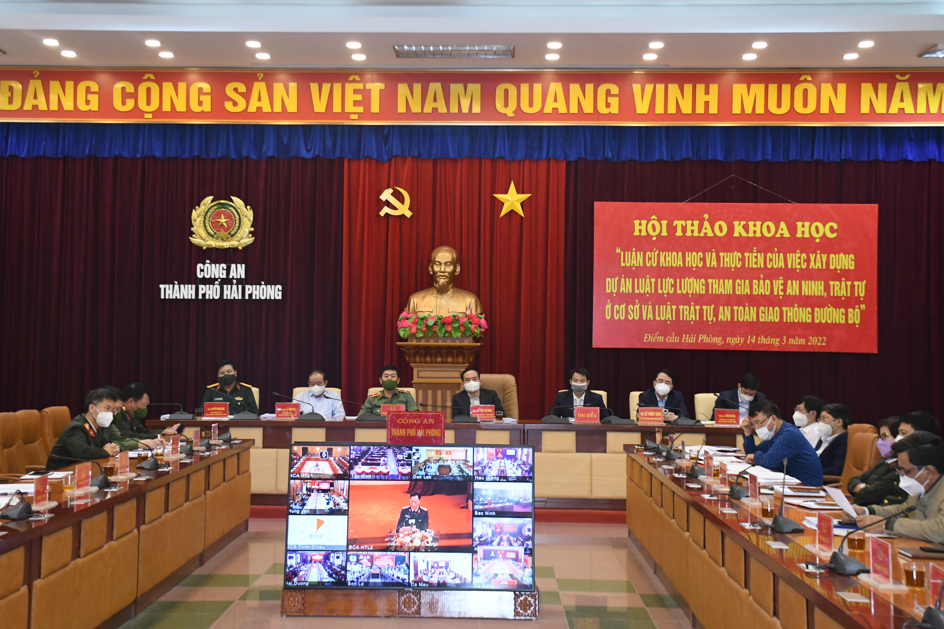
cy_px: 303
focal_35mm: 56
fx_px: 1456
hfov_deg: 35.9
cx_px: 472
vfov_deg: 24.4
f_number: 5.6
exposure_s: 1/125
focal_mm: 35
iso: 2500
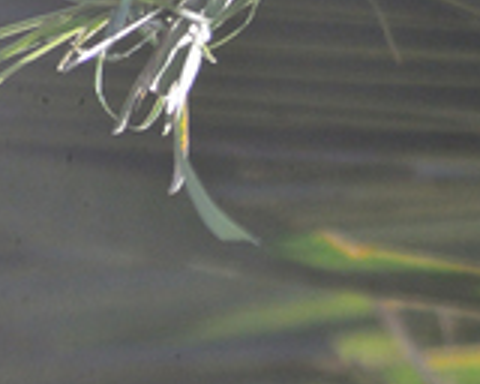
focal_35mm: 2465
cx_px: 987
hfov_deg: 0.8
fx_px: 35018
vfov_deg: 0.6
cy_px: 352
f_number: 5.6
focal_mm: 400
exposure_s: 1/800
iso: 640
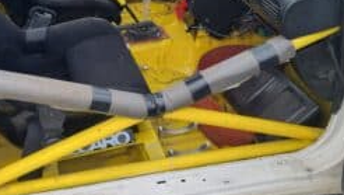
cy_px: 22
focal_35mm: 46
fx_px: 420
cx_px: 73
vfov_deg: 25.3
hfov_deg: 42.7
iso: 50
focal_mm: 5.4
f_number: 1.8
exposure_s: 1/201
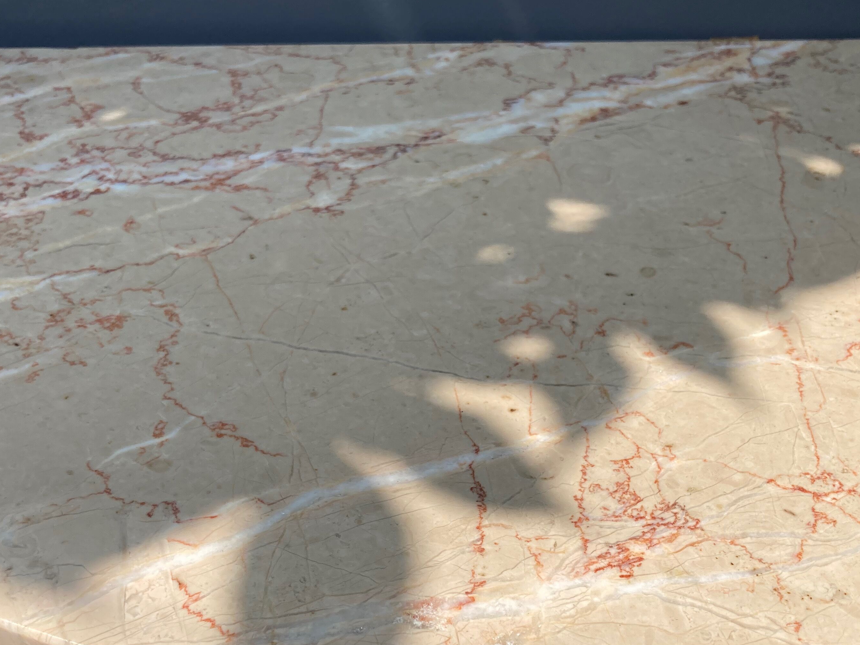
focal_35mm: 42
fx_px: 1043
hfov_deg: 44.8
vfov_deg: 34.1
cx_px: 422
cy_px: 415
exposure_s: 1/1600
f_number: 1.8
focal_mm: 3.99
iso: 20
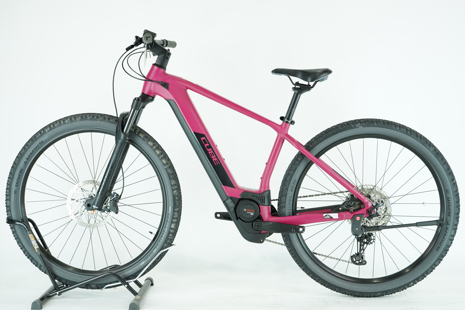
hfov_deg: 34.5
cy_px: 155
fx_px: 749
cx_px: 232
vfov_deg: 23.4
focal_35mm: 58
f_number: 5
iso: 1600
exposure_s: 1/200
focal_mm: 58
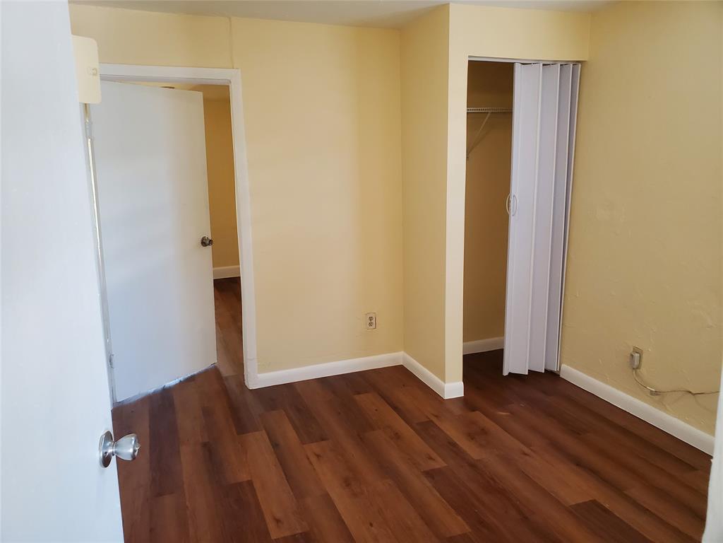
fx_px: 543
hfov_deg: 67.3
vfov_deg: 53.1
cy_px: 272
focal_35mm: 26
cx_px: 362
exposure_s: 1/120
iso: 250
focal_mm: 4.3
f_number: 2.4
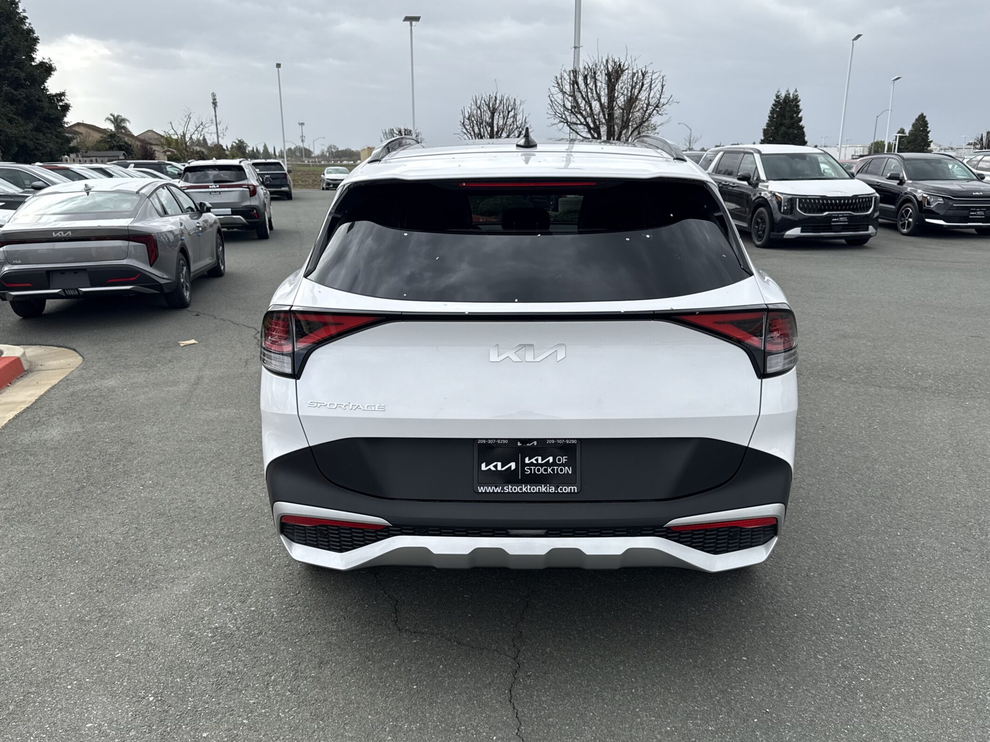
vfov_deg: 48.1
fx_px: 829
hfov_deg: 61.7
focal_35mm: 29
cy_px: 414
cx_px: 507
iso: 80
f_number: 1.78
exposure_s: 1/2169
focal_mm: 6.76
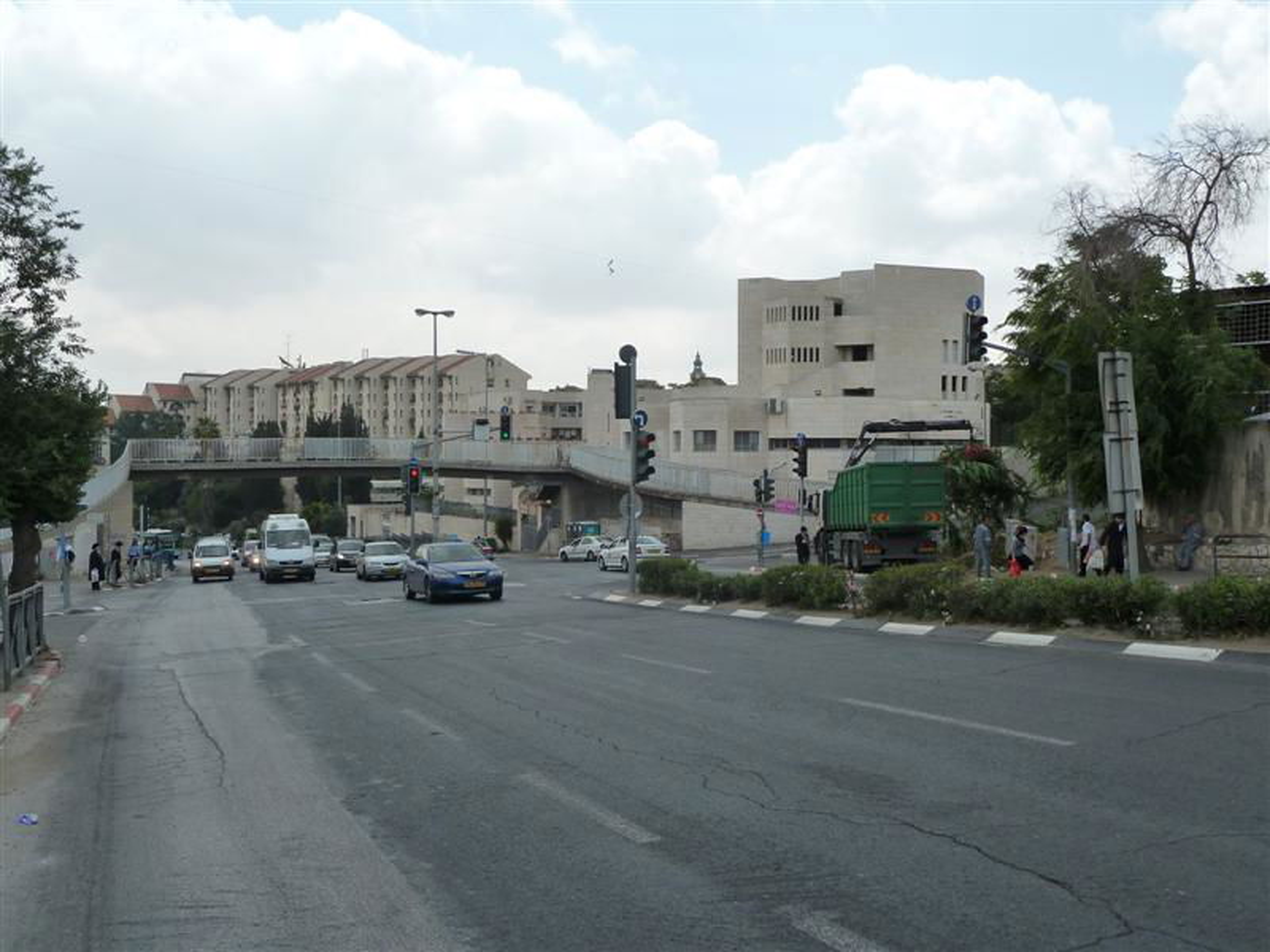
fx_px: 1101
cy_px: 476
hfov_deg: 60.0
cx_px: 635
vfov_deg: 46.8
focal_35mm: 30
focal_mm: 5
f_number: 4.5
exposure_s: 1/500
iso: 125
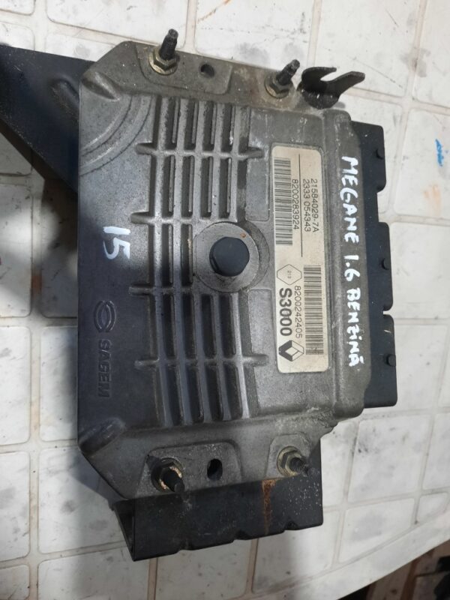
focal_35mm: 25
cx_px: 225
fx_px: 433
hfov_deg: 54.9
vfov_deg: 69.4
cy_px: 300
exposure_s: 1/50
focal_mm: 4.6
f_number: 2
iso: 320
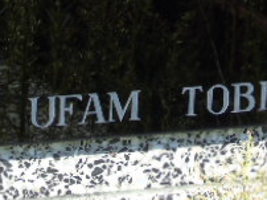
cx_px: 83
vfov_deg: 3.3
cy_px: -89
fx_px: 3467
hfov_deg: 4.4
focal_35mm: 450
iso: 80
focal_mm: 25
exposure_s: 1/200
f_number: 4.7
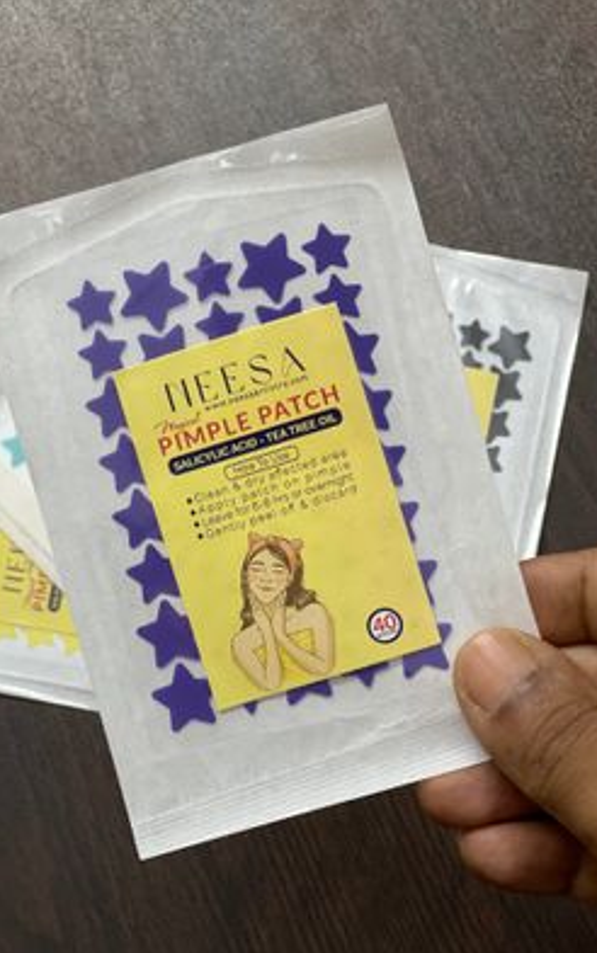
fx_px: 2158
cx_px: 262
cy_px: 473
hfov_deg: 15.7
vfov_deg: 24.9
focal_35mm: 83
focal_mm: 9
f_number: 2.8
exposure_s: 1/50
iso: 160
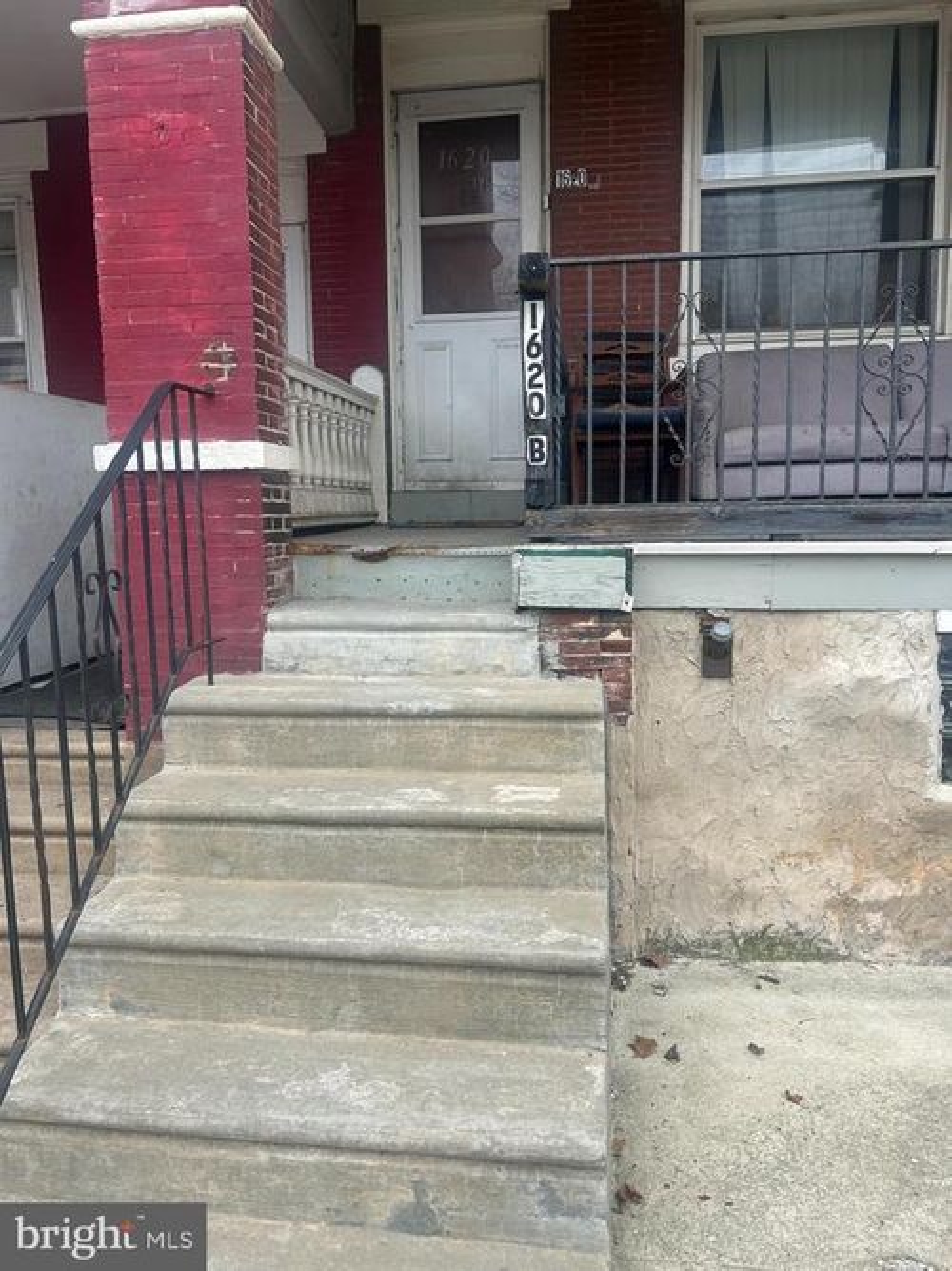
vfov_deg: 67.3
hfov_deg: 53.0
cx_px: 476
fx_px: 954
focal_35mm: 26
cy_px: 636
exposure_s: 1/949
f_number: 1.5
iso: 50
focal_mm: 5.7
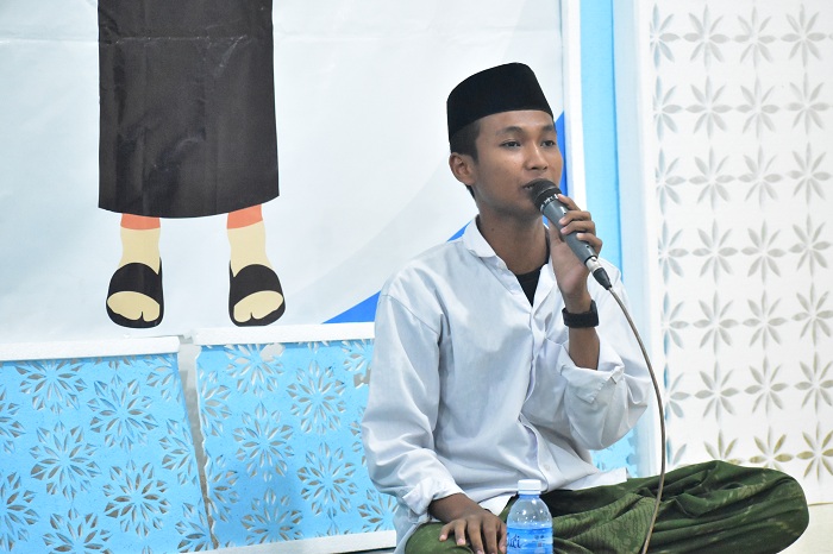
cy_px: 277
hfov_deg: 16.1
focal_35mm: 128
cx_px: 416
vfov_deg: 10.7
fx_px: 2949
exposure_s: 1/125
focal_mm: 85
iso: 9000
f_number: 4.8
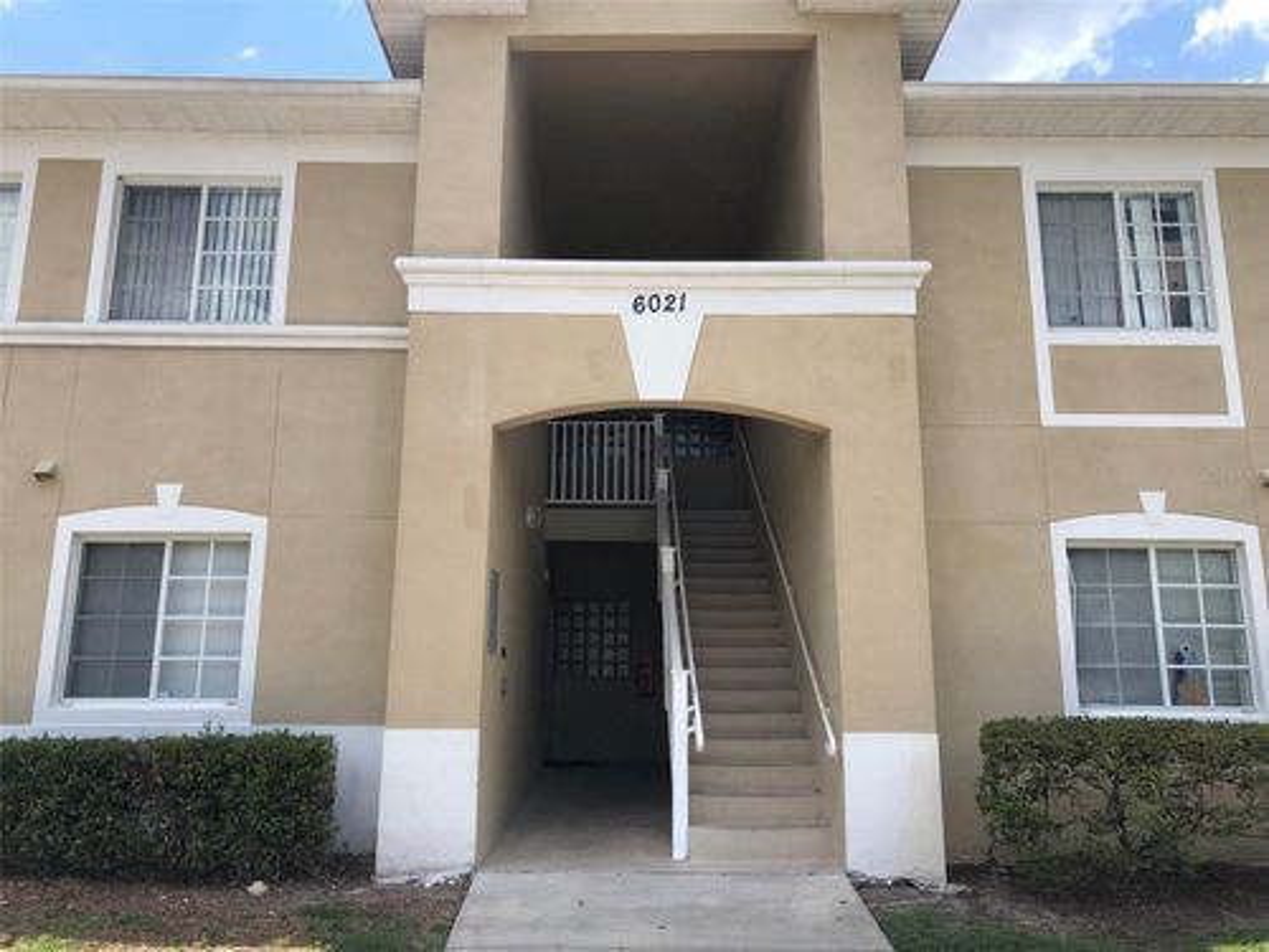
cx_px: 634
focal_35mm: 28
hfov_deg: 63.4
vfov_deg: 49.7
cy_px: 476
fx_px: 1026
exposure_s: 1/1333
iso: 20
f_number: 1.8
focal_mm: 4
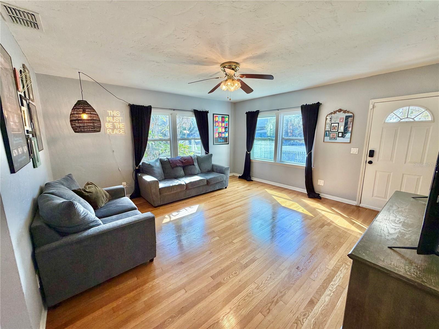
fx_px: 178
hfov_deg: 102.1
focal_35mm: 14
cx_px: 220
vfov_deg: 85.7
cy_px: 164
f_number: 2.2
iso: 160
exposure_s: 1/120
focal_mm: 2.22
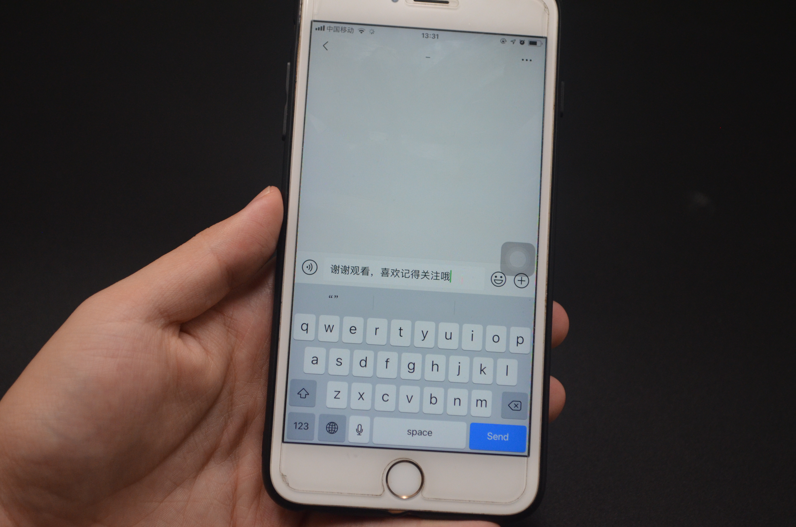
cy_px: 264
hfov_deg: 29.9
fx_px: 1489
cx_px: 398
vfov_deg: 20.1
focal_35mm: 68
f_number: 5.3
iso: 1100
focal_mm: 45
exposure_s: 1/500
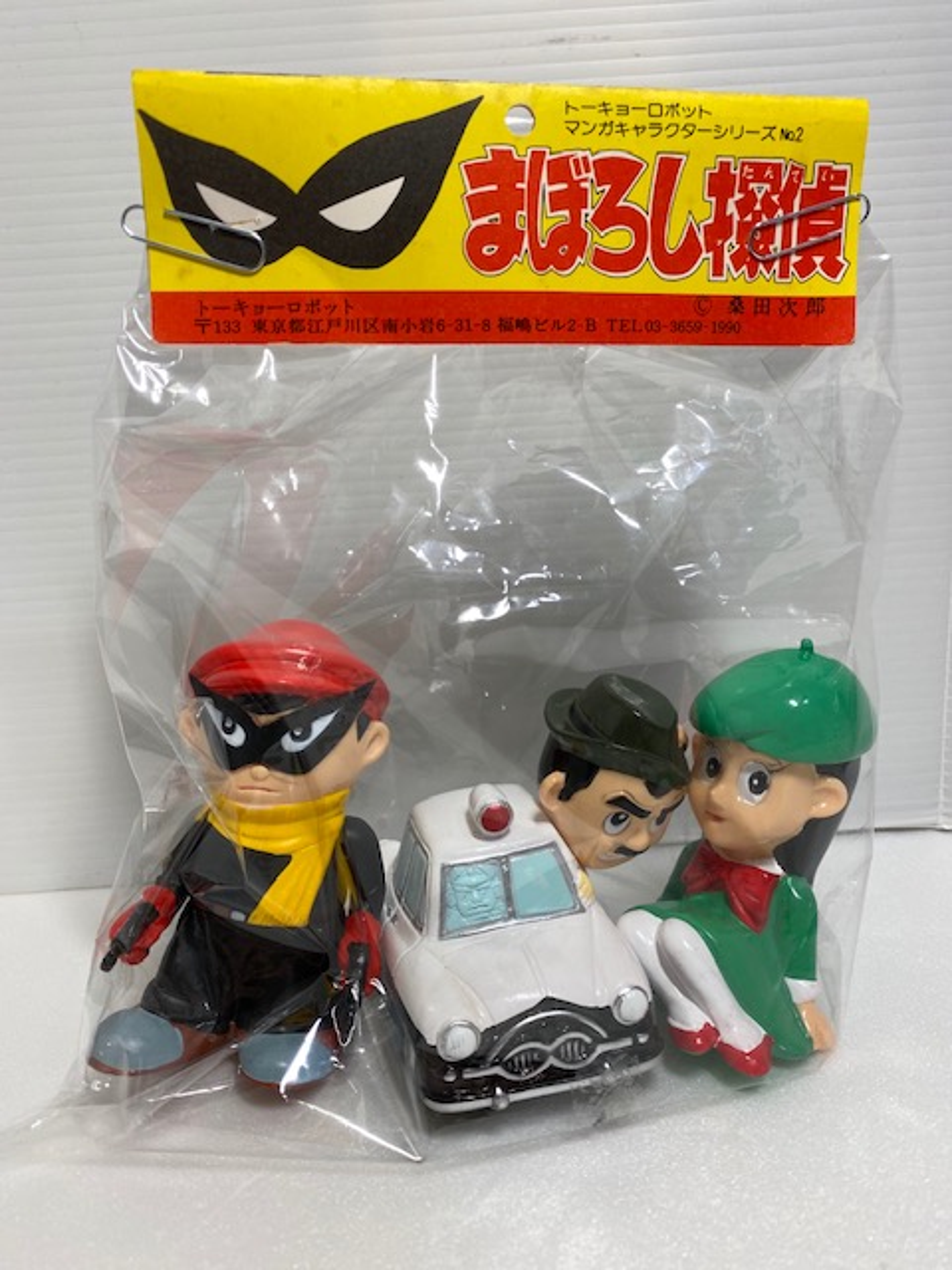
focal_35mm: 26
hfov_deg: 53.1
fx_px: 953
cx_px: 476
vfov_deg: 67.3
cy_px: 635
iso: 80
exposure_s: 1/100
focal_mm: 4.25
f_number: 1.8
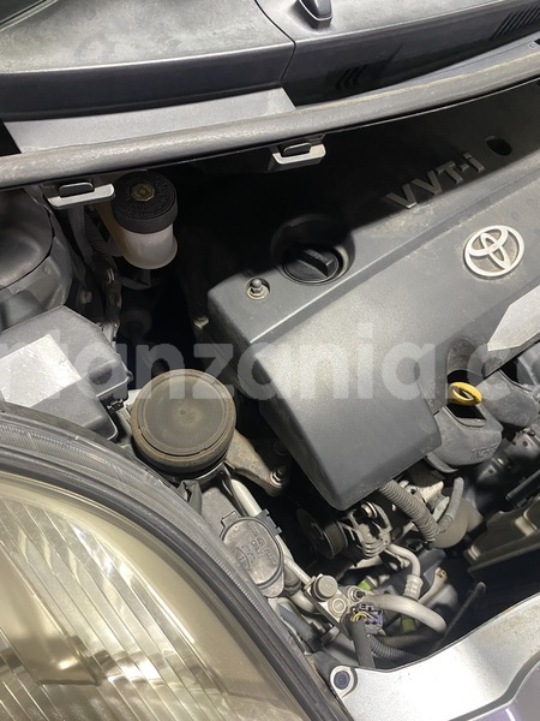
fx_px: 541
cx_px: 270
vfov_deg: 67.3
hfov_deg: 53.1
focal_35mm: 26
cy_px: 360
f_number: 1.8
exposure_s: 1/33
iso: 320
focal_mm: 4.25
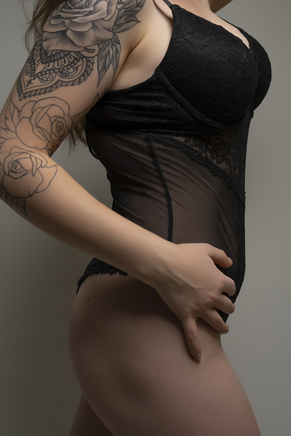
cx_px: 207
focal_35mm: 57
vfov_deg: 34.5
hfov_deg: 23.6
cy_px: 127
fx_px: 691
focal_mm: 35
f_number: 5
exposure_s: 1/200
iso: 50
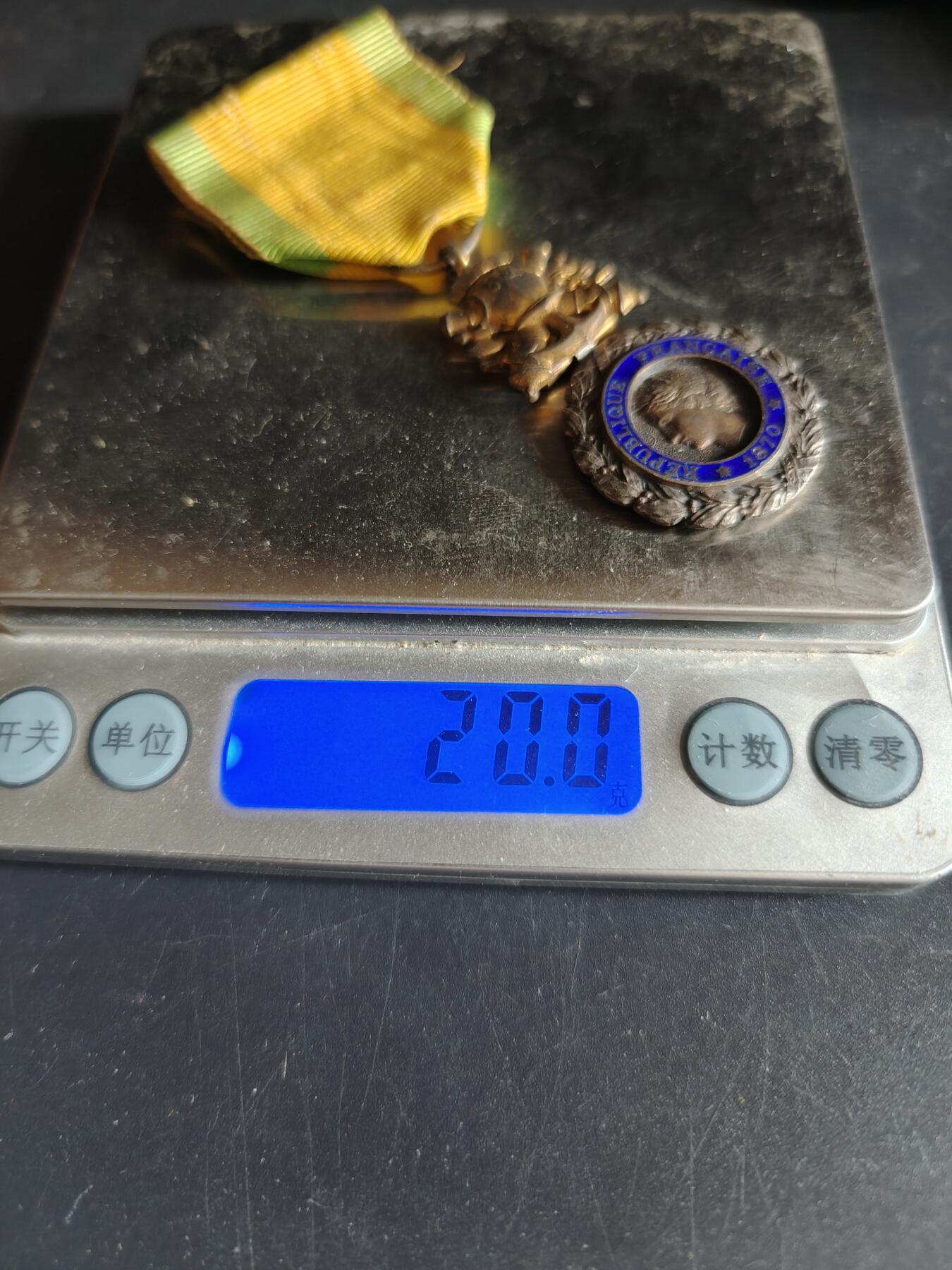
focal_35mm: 23
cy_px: 635
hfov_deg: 58.9
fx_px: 843
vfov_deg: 73.9
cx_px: 476
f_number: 1.6
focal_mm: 6.06
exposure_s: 1/100
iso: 640
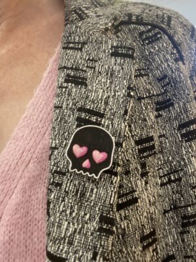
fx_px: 226
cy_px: 131
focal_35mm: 30
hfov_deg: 46.8
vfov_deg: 60.0
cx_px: 98
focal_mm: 2.71
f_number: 2.2
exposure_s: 1/50
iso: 250
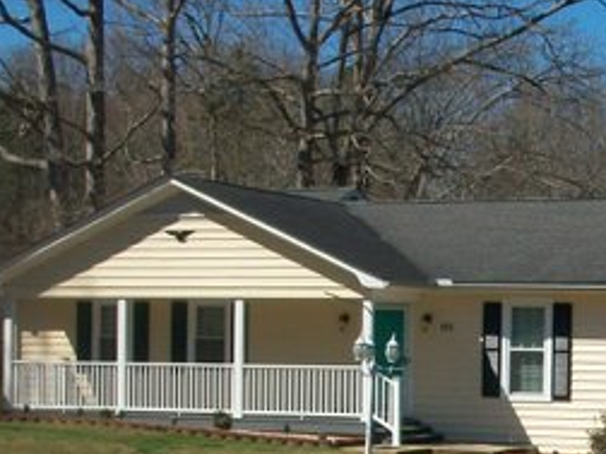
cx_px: 655
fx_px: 1838
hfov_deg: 18.1
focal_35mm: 105
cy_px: 450
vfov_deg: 13.9
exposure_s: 1/500
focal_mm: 7.1
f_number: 6.3
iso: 80
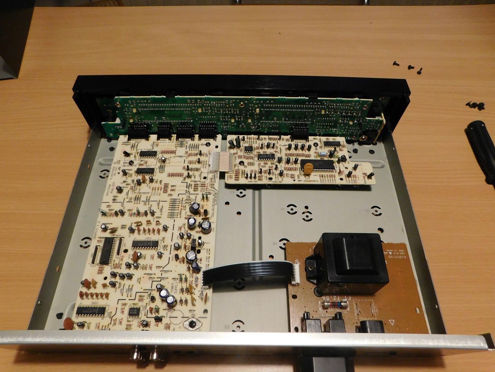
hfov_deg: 73.9
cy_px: 186
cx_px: 248
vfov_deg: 58.9
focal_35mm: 23
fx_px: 329
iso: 360
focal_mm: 4
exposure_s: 1/30
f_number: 3
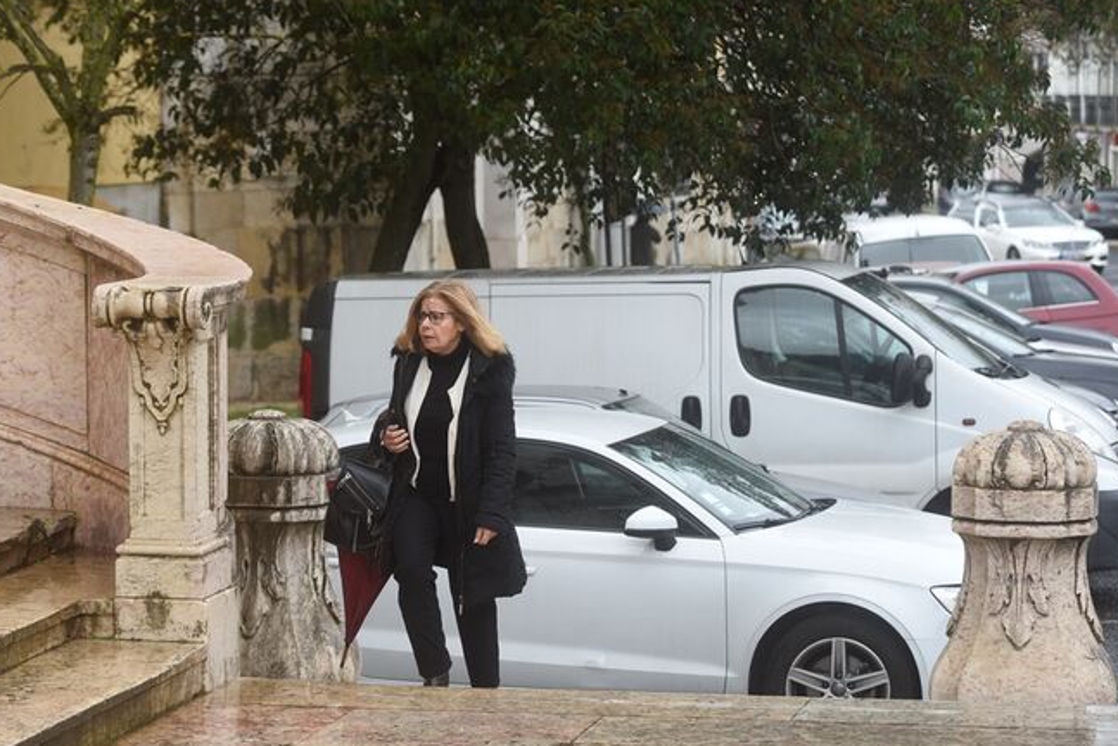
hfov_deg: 16.6
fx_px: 3821
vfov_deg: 11.2
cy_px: 415
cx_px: 446
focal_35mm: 123
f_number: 4.5
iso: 250
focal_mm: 100
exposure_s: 1/400
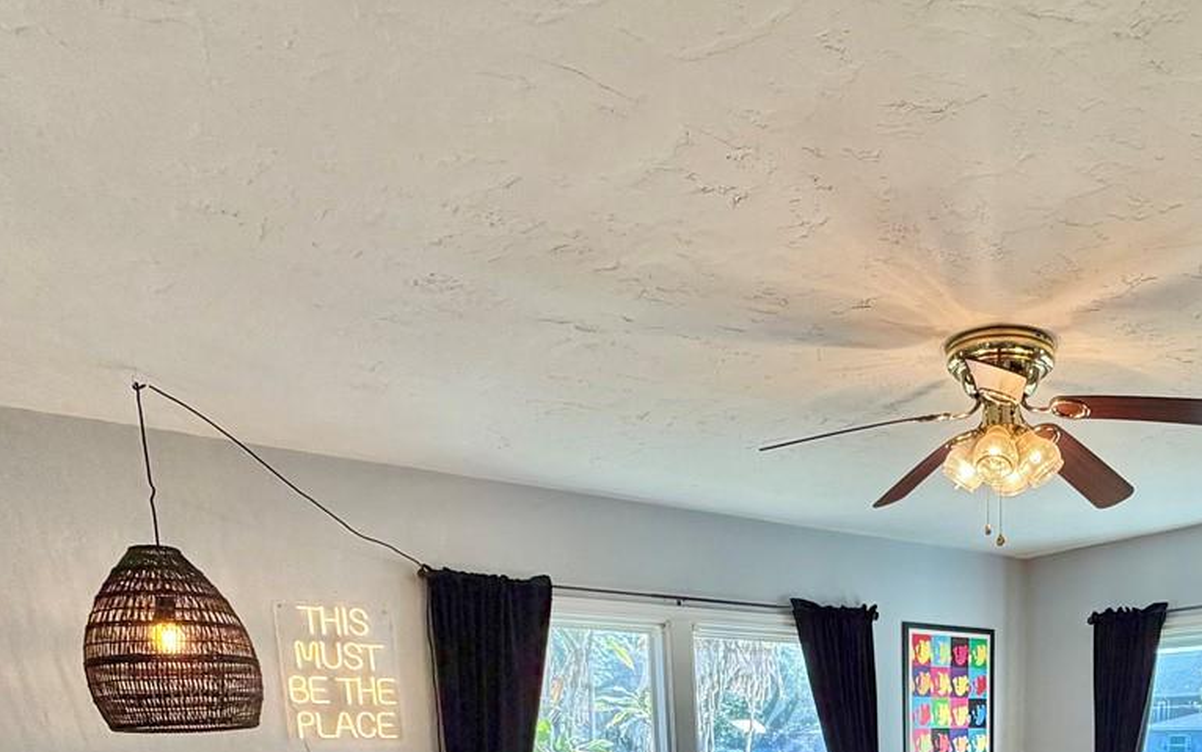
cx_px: 940
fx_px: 1016
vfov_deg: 32.9
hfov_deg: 57.3
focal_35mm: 31
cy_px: 914
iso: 160
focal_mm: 2.22
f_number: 2.2
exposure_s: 1/120
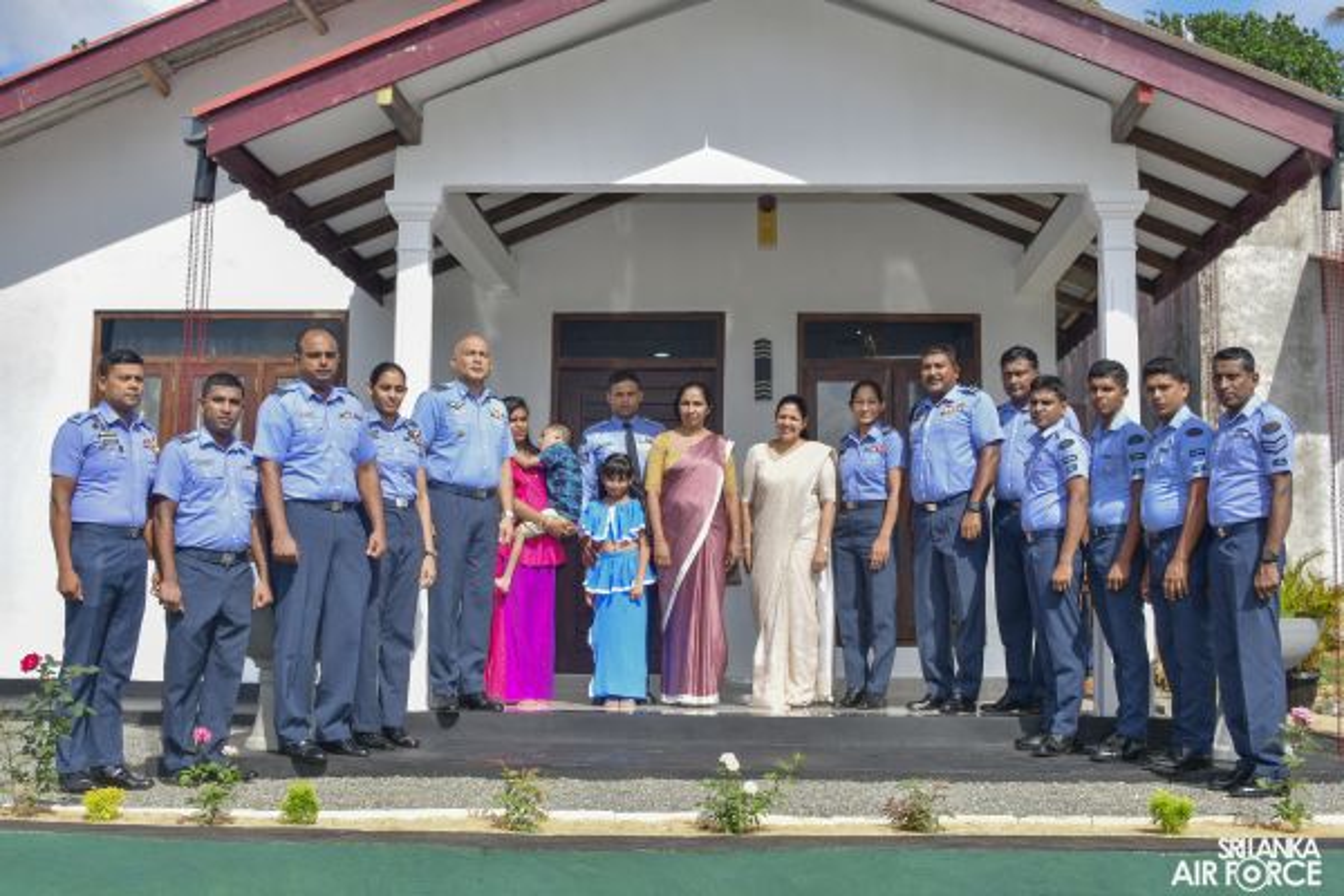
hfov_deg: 46.4
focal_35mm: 42
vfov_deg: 31.9
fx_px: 1568
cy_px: 448
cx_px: 672
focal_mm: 28
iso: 160
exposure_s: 1/250
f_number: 10
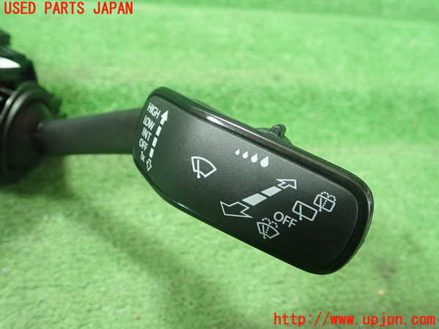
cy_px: 164
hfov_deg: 60.0
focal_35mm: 30
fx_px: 380
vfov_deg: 46.8
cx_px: 220
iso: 640
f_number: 2.3
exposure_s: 1/125
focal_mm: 5.5
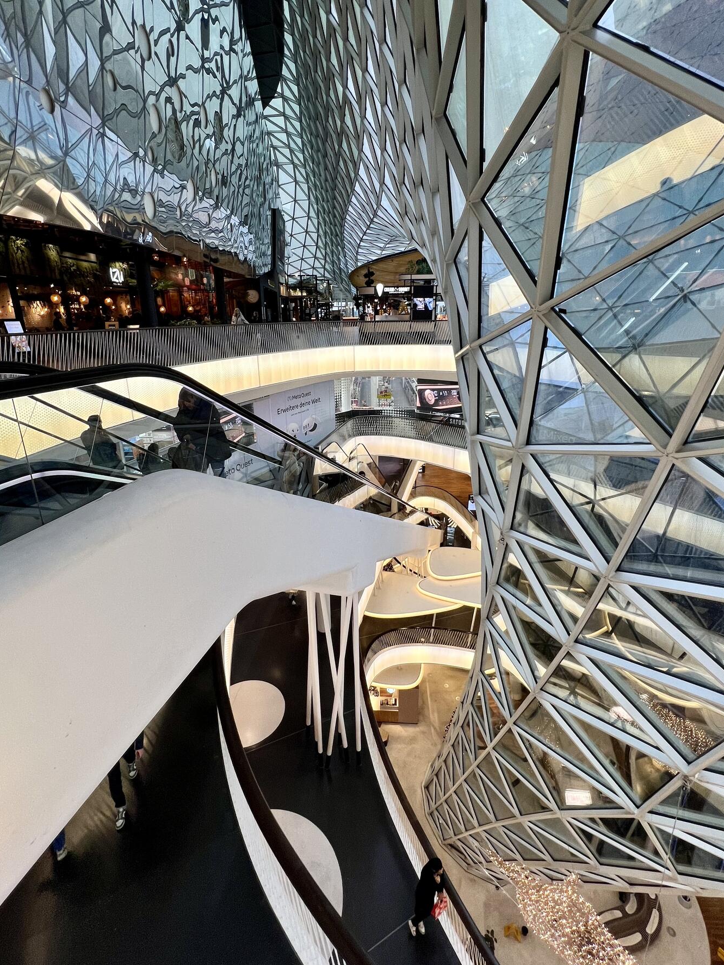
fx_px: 418
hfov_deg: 81.7
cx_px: 355
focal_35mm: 15
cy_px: 452
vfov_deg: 98.0
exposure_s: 1/100
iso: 80
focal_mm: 1.57
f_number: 1.8
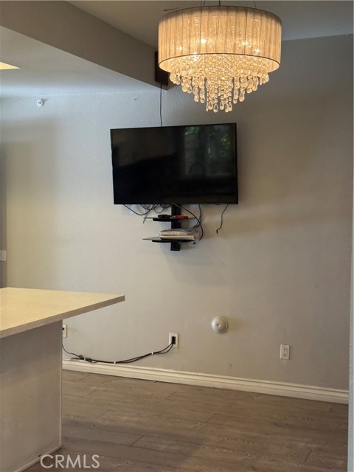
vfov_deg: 39.7
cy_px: 236
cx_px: 177
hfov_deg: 30.3
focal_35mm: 48
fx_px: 654
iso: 160
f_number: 1.78
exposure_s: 1/120
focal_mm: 6.76
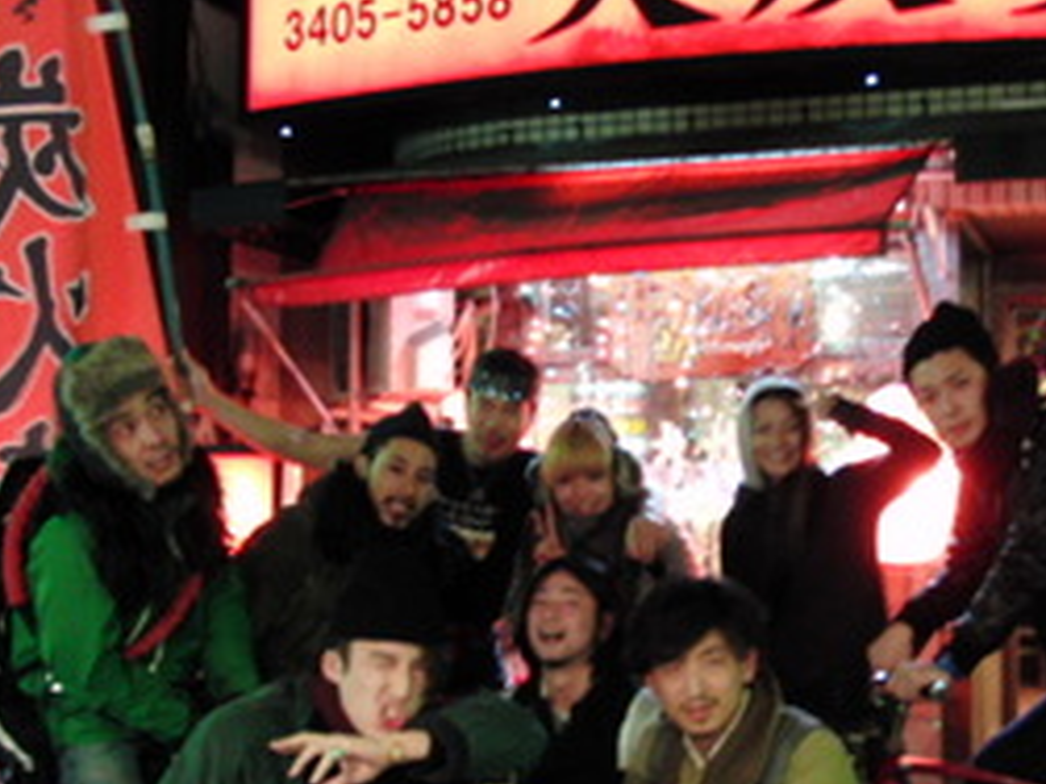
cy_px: 434
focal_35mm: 60
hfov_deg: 32.1
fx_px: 1812
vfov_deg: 24.4
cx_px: 608
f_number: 3.7
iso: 800
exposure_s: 1/4
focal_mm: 7.54
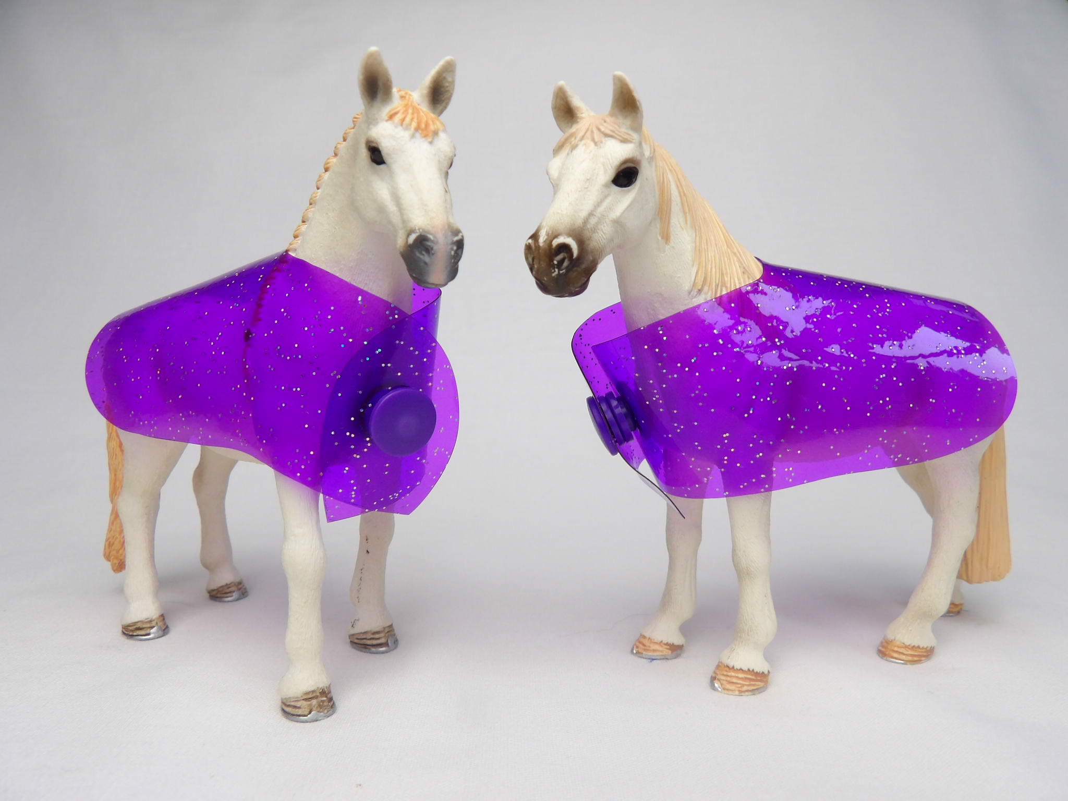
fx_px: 740
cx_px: 534
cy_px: 400
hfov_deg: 71.6
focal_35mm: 24
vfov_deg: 56.8
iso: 100
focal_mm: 4.3
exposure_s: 1/75
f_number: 3.2
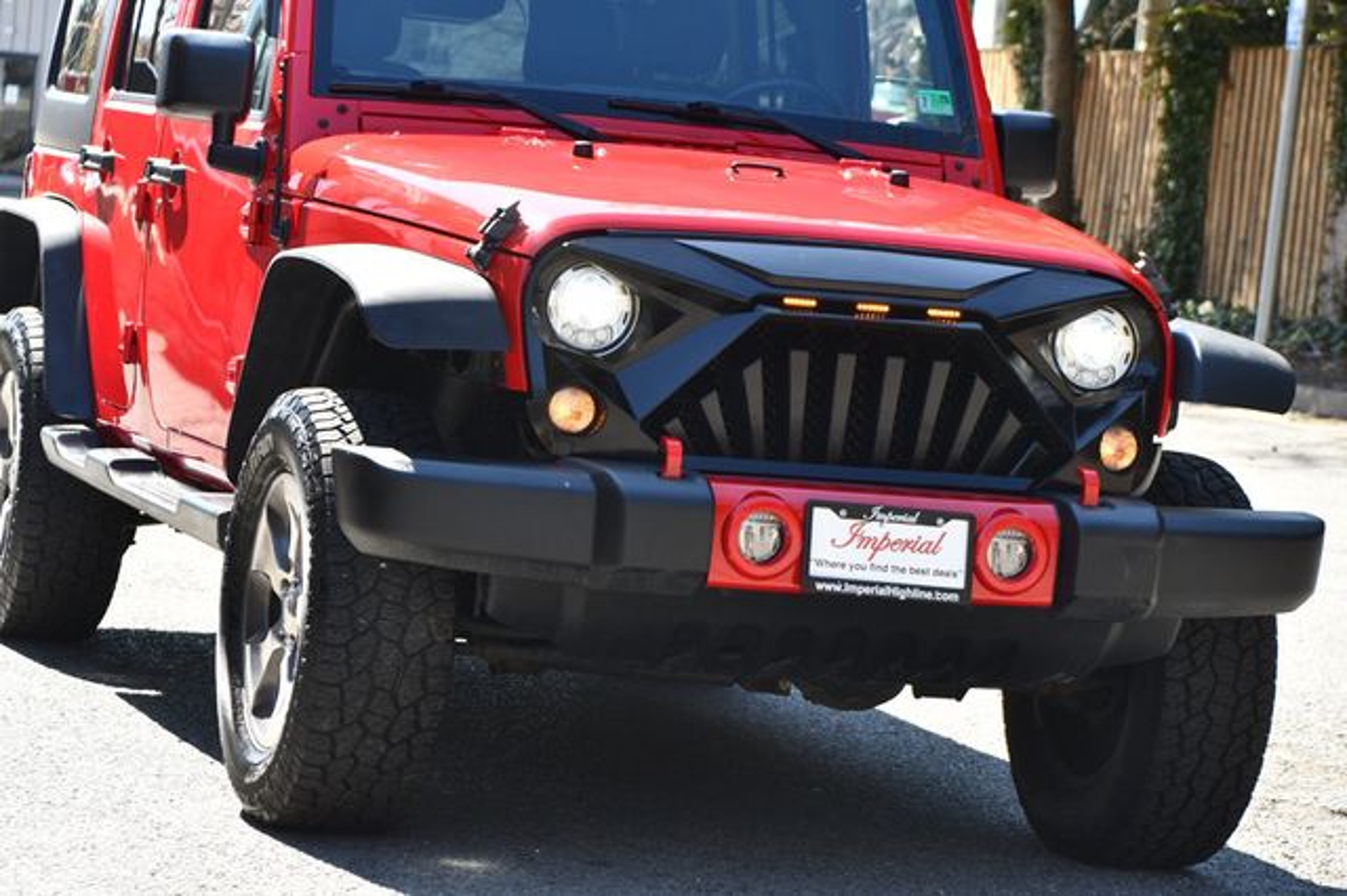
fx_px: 4600
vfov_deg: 11.1
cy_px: 448
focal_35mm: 123
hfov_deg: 16.7
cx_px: 674
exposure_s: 1/250
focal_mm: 82
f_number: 5.6
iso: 280
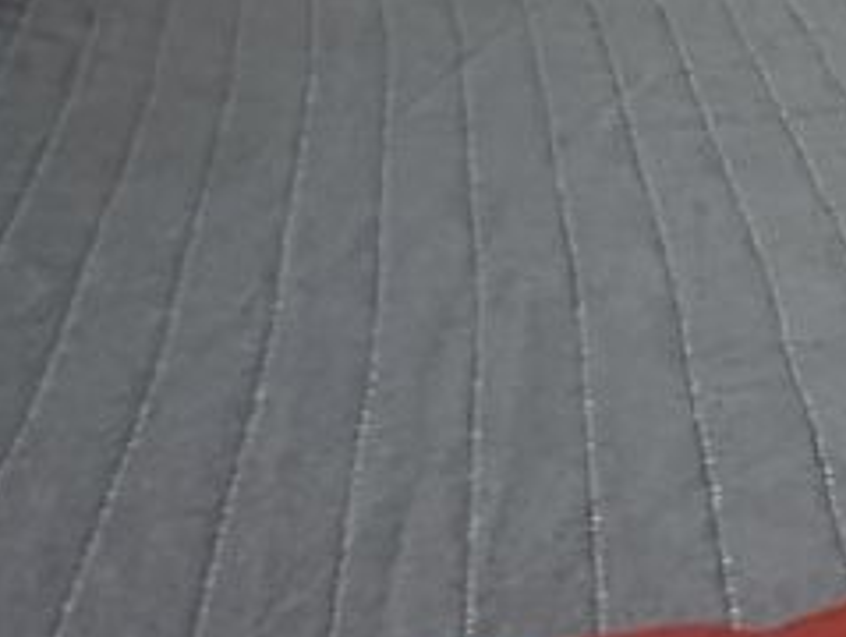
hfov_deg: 20.8
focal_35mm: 76
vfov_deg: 15.7
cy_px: -607
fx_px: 1860
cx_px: 1352
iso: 320
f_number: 2.2
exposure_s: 1/50
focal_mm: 2.22
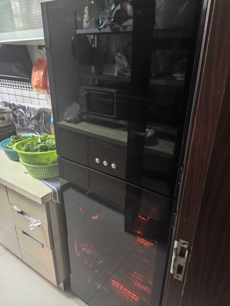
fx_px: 213
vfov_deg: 71.6
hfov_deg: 56.8
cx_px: 115
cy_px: 153
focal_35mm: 24
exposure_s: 1/100
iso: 1000
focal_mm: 6.98
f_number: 1.4
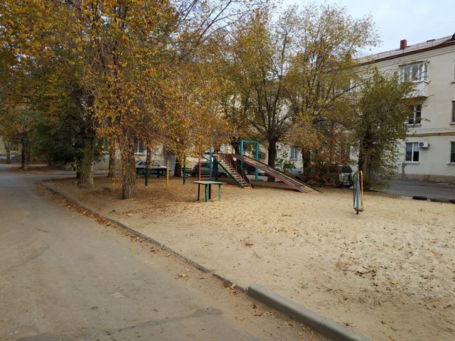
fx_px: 315
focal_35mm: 24
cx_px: 228
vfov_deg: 56.8
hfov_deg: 71.6
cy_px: 170
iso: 160
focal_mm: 3.94
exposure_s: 1/358
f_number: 1.9
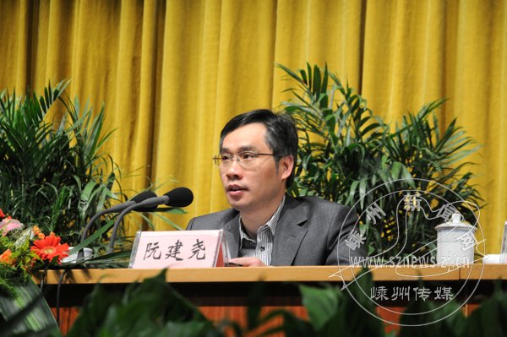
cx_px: 254
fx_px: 1794
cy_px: 168
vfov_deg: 10.7
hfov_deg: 16.1
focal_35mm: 128
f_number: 5.6
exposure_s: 1/15
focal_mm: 85
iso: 500
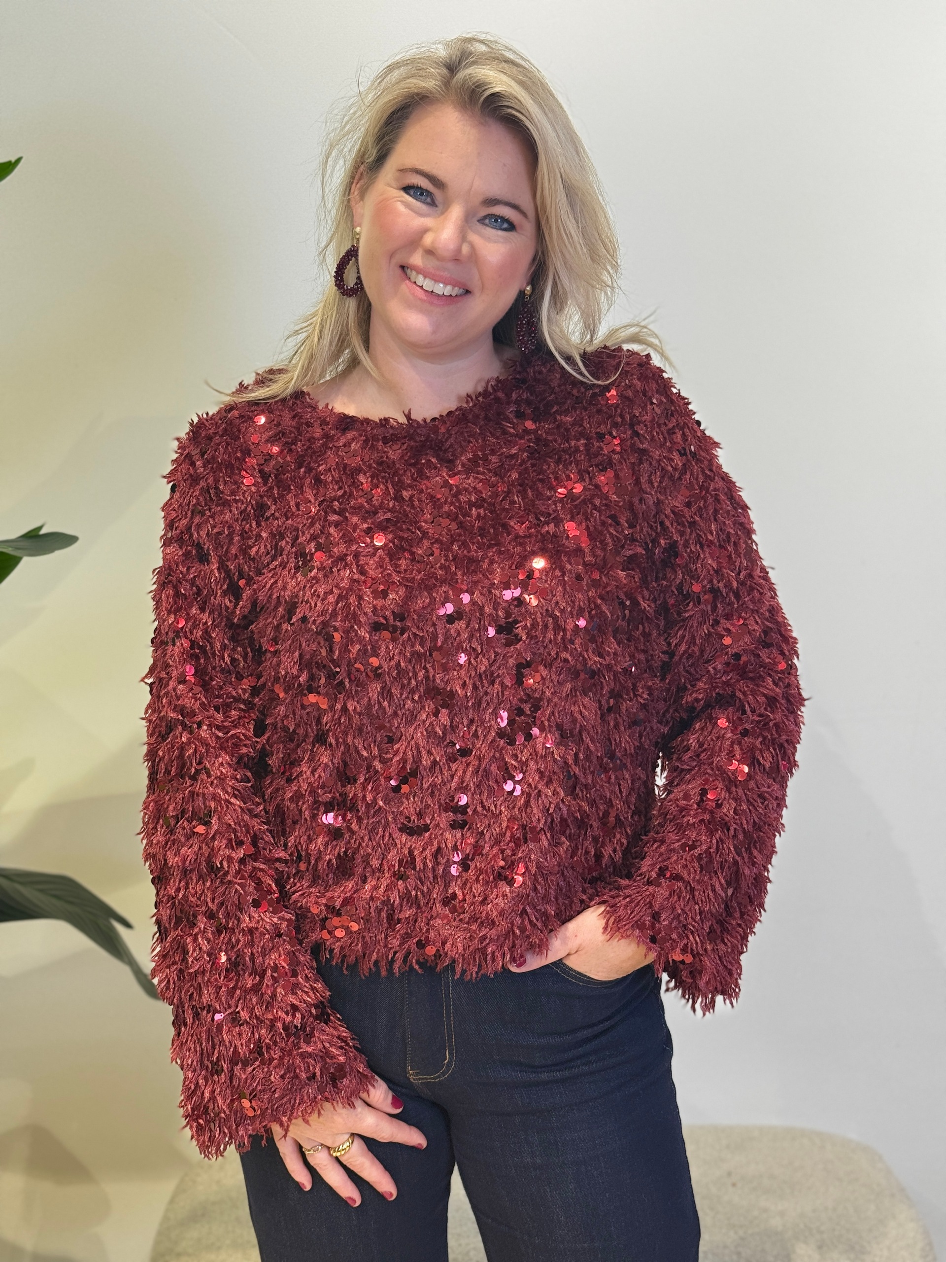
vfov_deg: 39.7
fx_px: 1749
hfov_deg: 30.3
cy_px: 631
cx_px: 473
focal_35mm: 48
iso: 64
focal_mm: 6.76
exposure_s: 1/231
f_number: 1.78
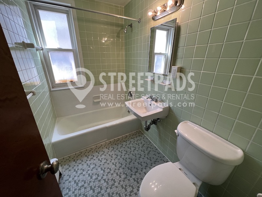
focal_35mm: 13
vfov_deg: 89.9
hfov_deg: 106.2
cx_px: 131
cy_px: 98
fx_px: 98
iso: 200
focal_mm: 1.57
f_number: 1.8
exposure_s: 1/120
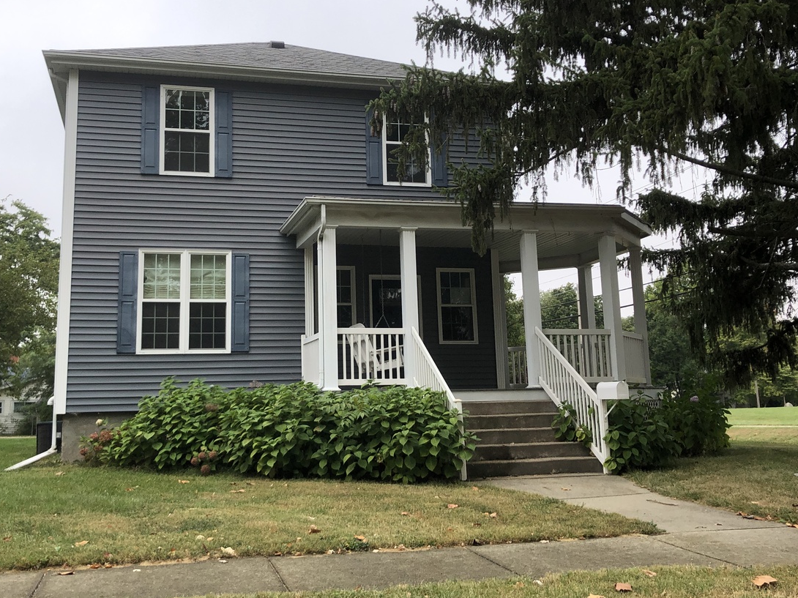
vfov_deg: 38.6
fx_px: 853
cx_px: 352
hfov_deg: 50.0
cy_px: 263
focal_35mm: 37
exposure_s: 1/534
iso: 20
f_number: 1.8
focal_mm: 3.99
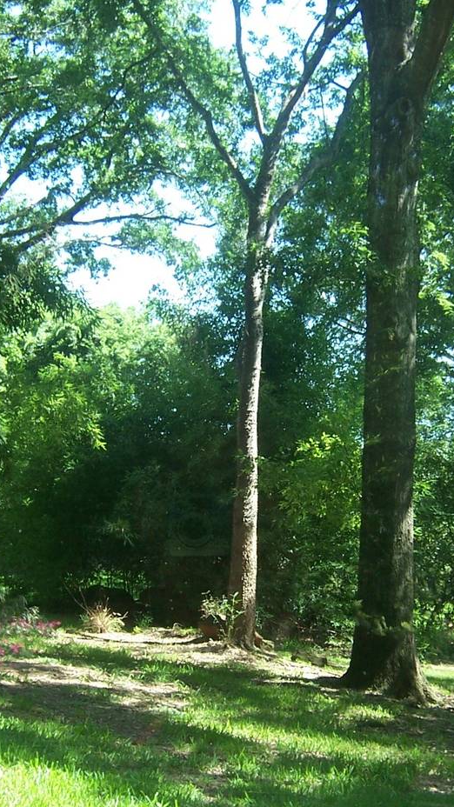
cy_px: 494
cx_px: 214
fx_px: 1327
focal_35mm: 62
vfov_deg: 33.7
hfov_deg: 19.4
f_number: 3.4
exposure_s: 1/90
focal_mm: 5.5
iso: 80
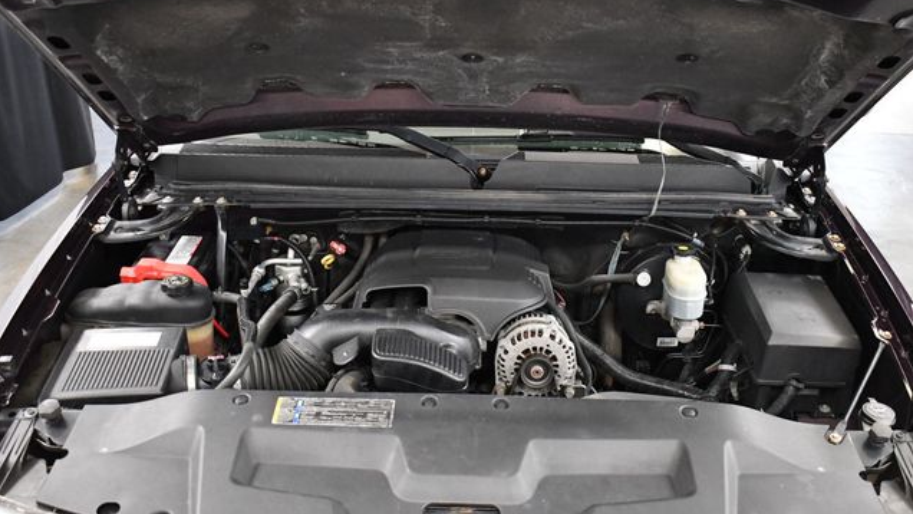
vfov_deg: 31.2
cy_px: 271
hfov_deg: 52.8
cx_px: 455
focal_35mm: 38
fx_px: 920
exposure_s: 1/100
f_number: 3.5
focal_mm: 18
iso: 3200
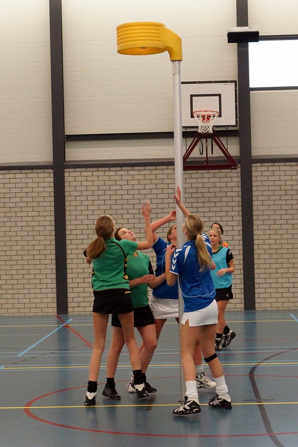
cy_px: 224
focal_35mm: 39
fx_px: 484
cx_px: 149
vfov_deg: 49.5
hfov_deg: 34.2
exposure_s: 1/250
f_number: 3.2
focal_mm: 26
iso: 1250
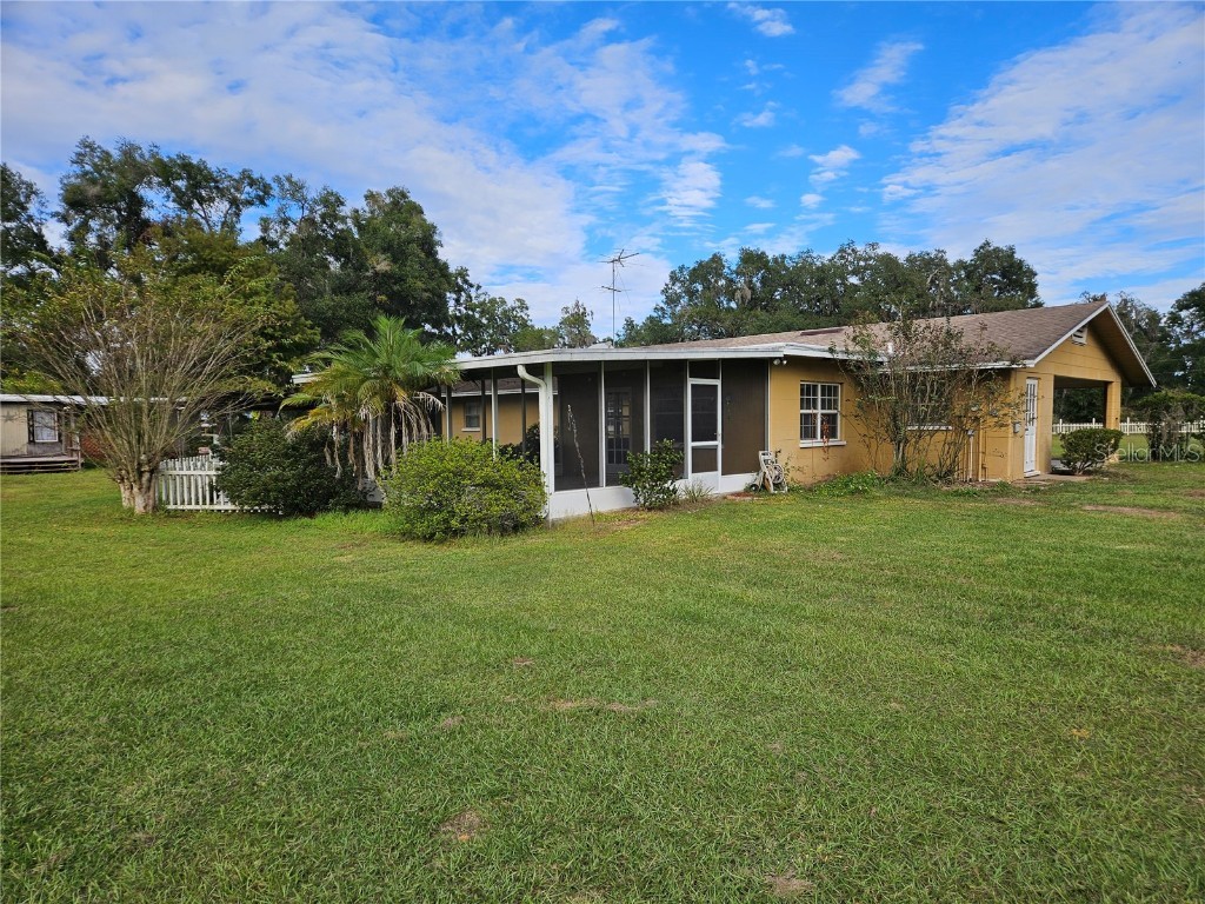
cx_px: 602
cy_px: 452
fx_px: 801
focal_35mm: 23
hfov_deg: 73.9
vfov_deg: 58.9
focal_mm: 5.4
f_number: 1.8
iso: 25
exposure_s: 1/1252
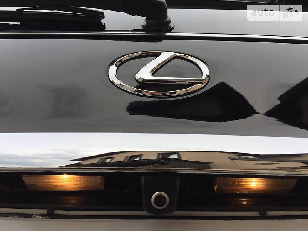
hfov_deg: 61.7
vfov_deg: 48.2
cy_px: 116
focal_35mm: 29
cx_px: 154
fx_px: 258
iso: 32
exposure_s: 1/670
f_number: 2.2
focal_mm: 4.2
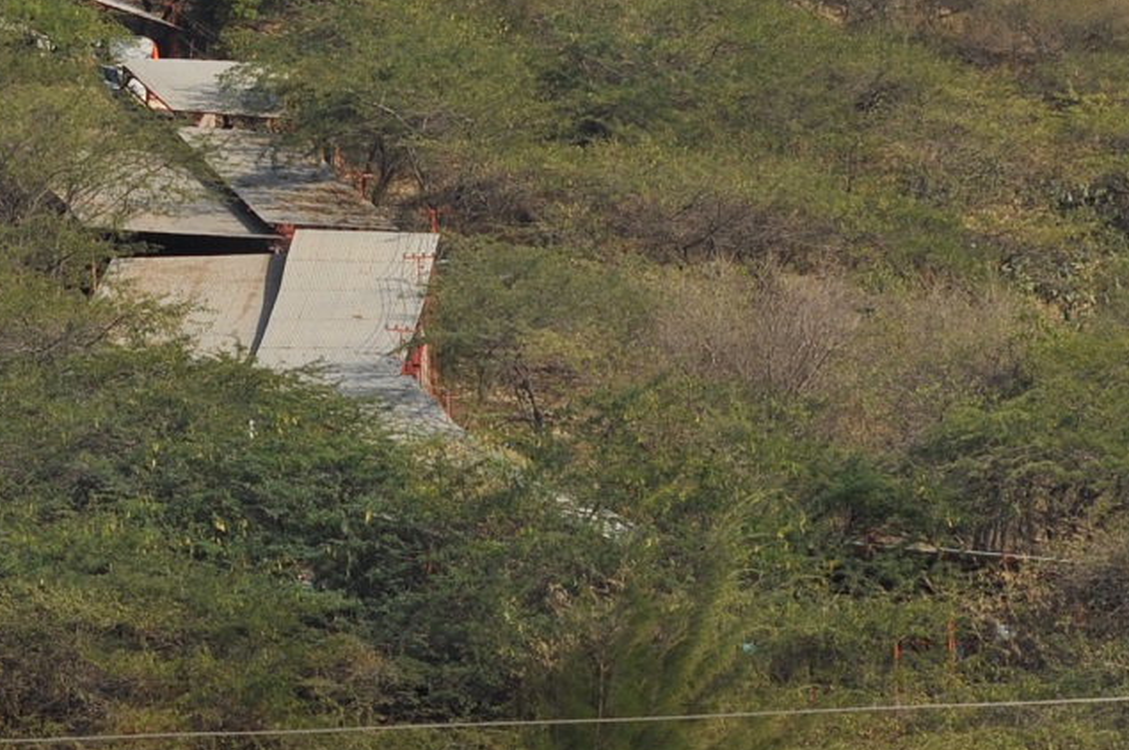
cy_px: 216
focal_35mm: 314
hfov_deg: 6.5
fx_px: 9837
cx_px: -270
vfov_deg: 4.4
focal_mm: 70
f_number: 7.1
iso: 200
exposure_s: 1/800
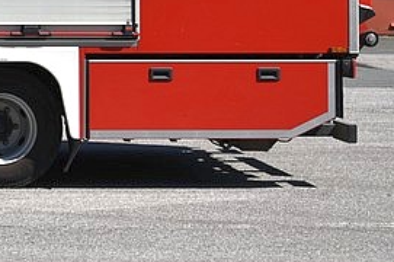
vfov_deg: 8.8
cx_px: -250
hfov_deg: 12.6
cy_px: -95
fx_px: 1672
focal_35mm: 153
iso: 200
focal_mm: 46
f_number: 10
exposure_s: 1/400
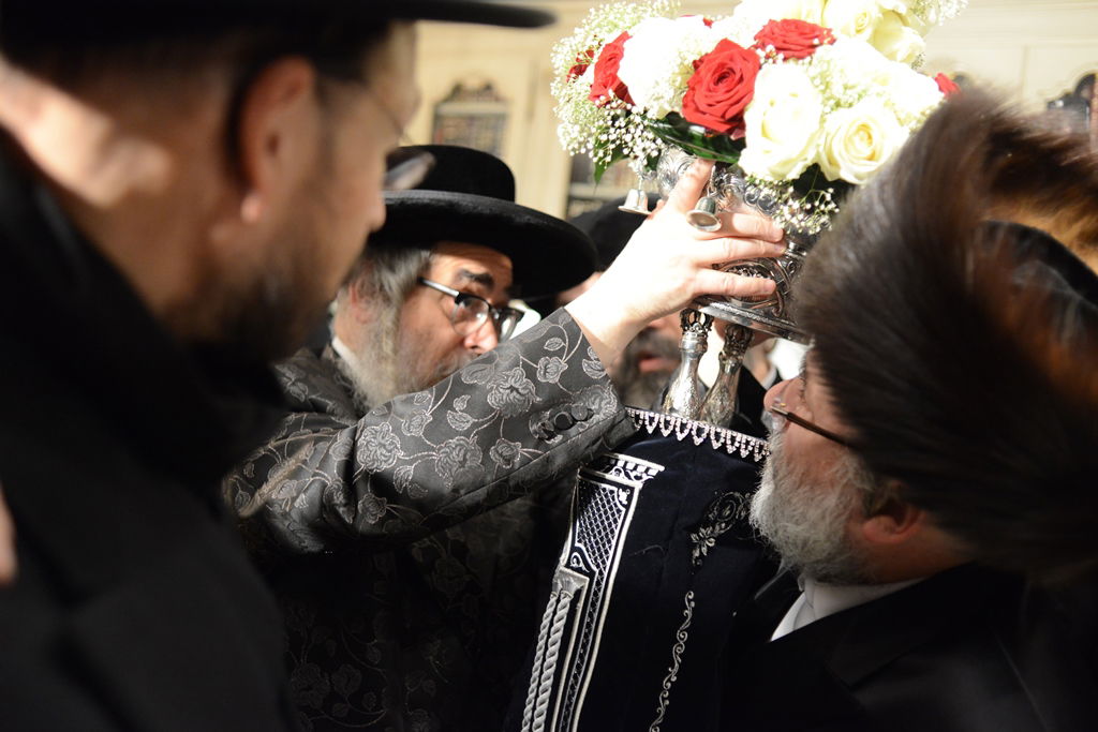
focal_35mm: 35
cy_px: 366
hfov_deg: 54.4
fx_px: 1068
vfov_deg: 37.9
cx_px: 549
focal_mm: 35
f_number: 2.8
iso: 3200
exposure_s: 1/200
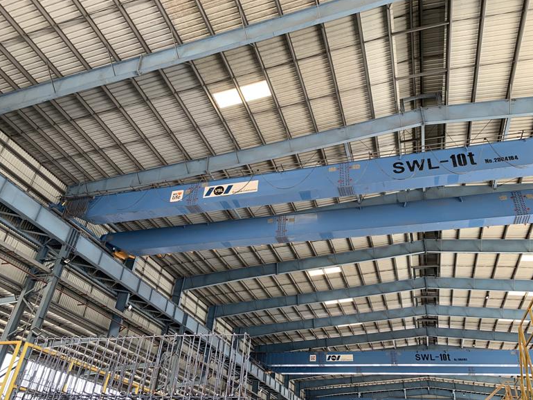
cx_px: 272
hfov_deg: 65.3
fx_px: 416
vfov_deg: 51.4
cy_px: 205
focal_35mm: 27
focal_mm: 4.25
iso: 50
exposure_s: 1/121
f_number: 1.8
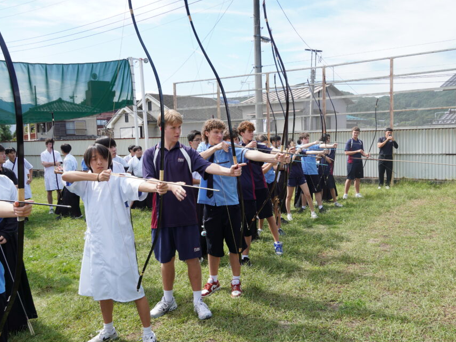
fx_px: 395
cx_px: 247
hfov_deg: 59.9
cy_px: 169
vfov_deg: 46.8
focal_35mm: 30
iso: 100
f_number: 8
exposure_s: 1/125
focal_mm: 18
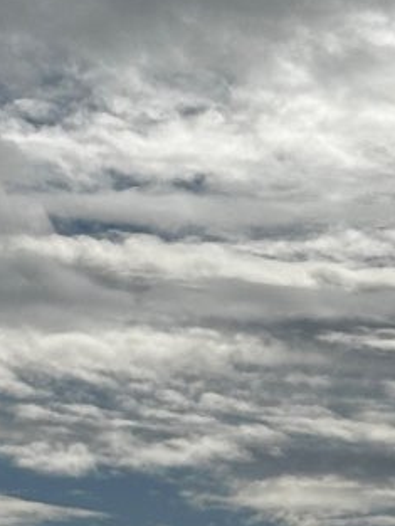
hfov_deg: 6.4
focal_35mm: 230
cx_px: 645
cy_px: 699
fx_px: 3497
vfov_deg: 8.5
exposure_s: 1/18868
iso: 50
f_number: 1.78
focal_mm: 6.86
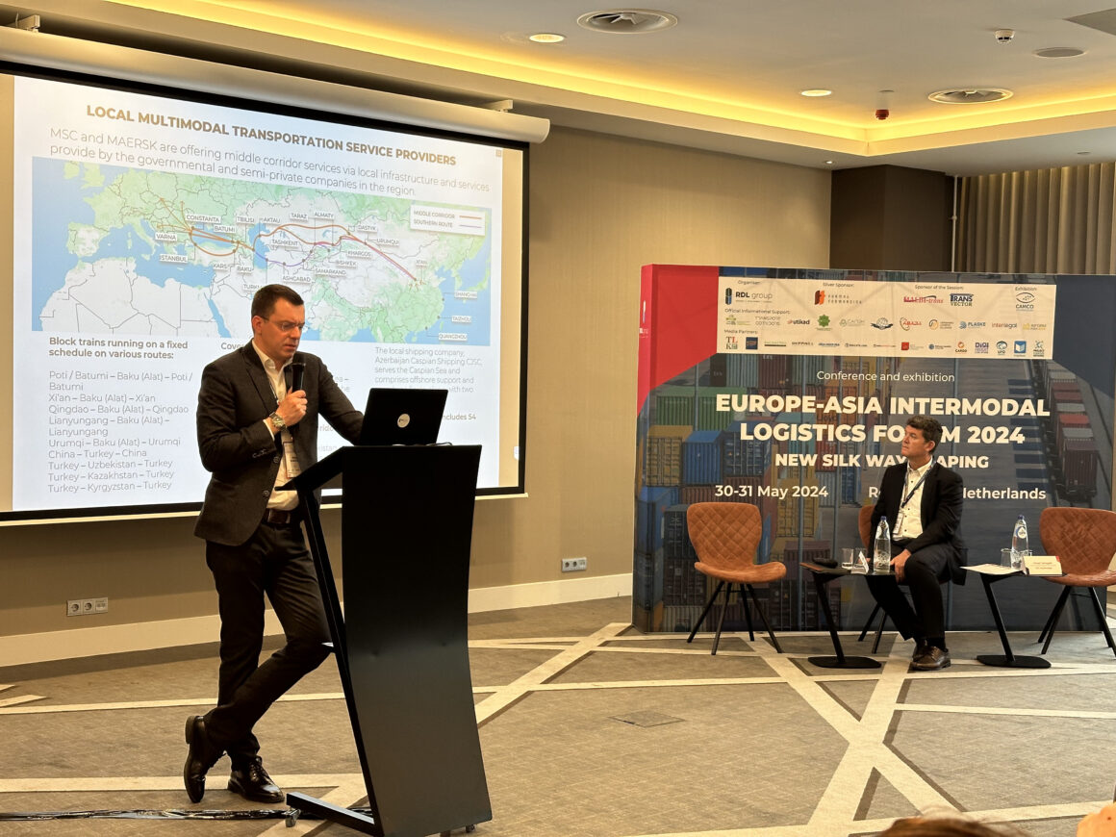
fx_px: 1547
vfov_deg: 30.3
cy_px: 418
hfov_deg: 39.7
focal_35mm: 48
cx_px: 558
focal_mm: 6.86
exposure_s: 1/100
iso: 80
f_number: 1.78
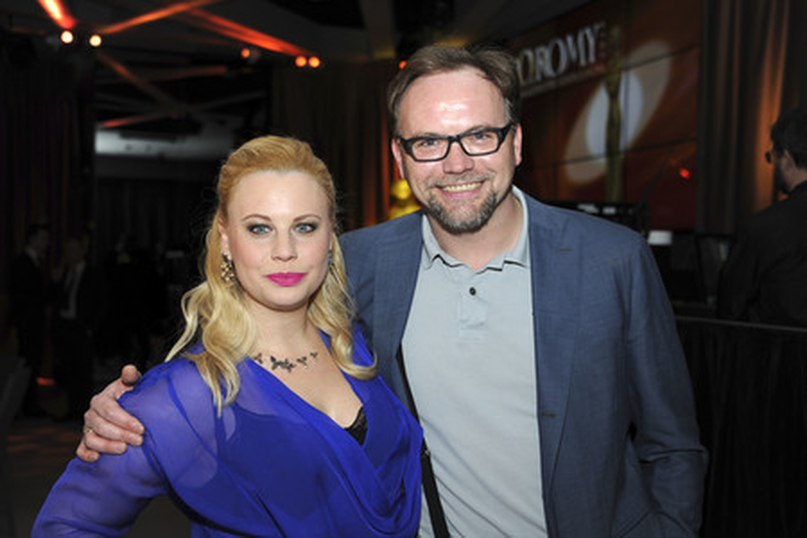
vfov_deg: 28.1
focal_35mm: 48
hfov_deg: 41.1
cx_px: 404
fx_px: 1076
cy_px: 269
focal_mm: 48
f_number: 4.2
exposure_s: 1/250
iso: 800
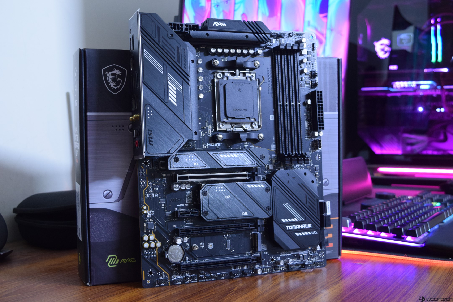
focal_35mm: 46
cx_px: 226
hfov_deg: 42.3
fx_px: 585
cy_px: 151
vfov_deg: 28.9
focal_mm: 31
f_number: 6.3
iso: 1600
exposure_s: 1/10
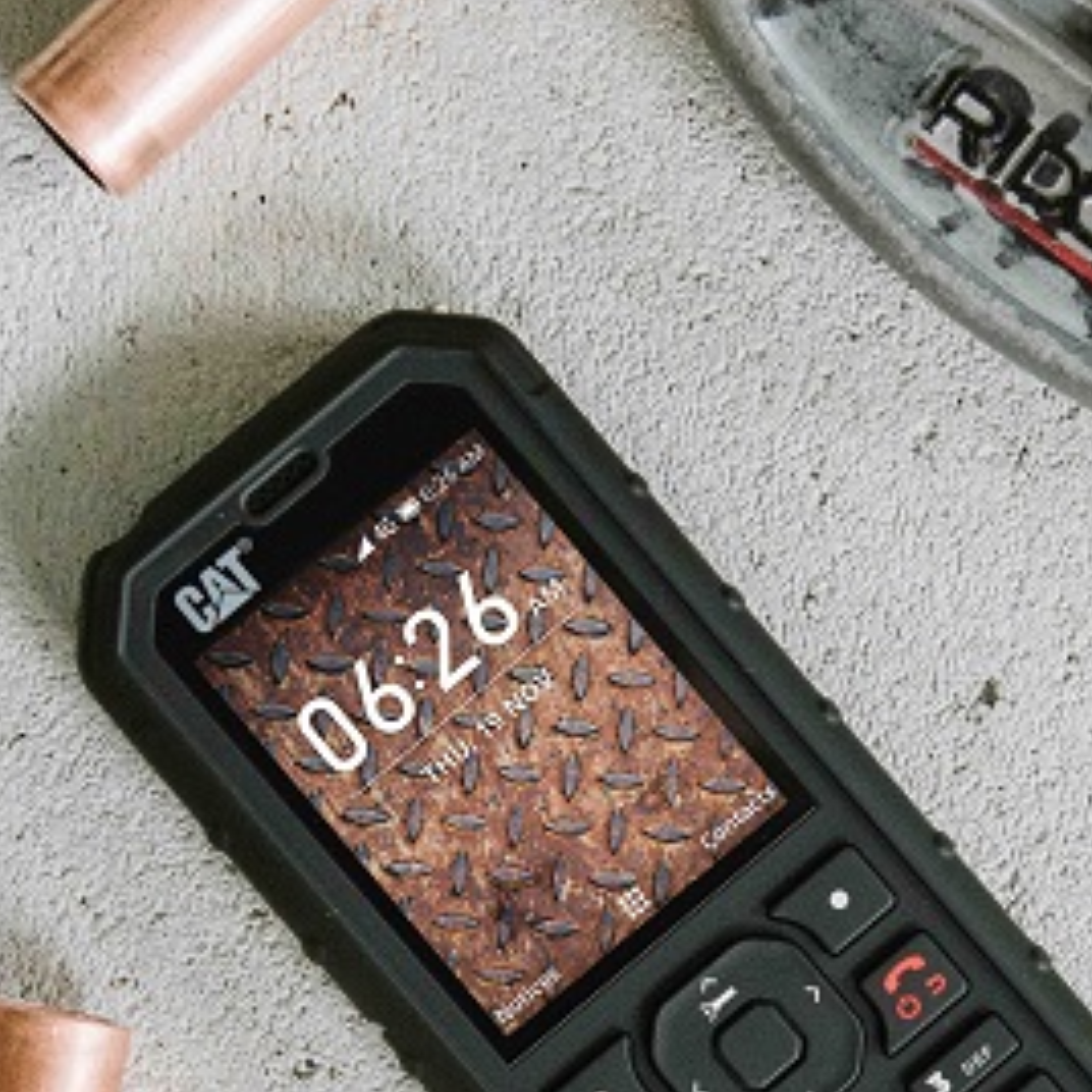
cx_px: 595
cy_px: 742
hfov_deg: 12.9
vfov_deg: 12.9
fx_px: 4818
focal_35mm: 135
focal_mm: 48
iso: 1600
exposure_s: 1/125
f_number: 5.6
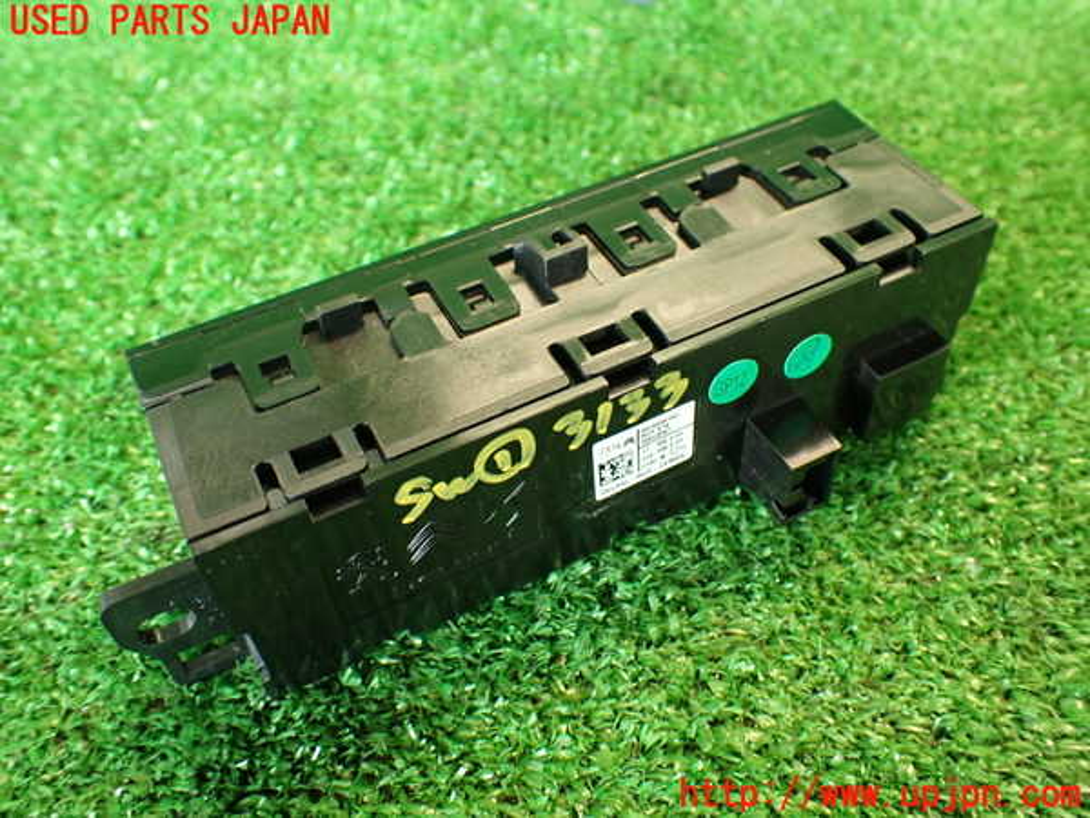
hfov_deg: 56.8
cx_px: 545
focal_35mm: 32
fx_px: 1008
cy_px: 409
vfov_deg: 44.2
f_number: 2.4
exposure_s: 1/30
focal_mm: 5.79
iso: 500
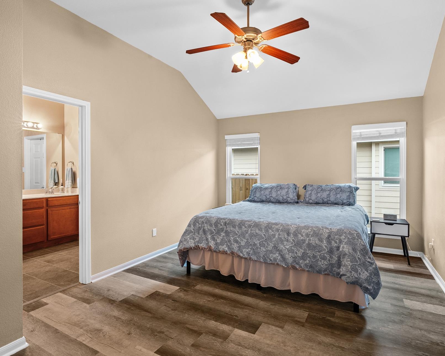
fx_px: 250
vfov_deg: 70.9
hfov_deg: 83.2
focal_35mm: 19
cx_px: 230
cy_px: 174
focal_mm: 16
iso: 640
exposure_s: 1
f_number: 10
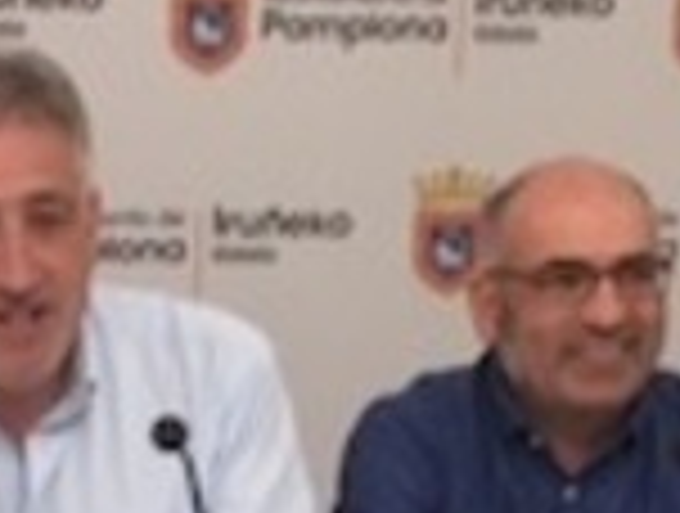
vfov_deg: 10.4
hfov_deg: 14.0
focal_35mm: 139
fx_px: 2737
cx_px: 18
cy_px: 709
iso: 80
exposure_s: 1/33
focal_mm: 4.15
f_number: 2.2
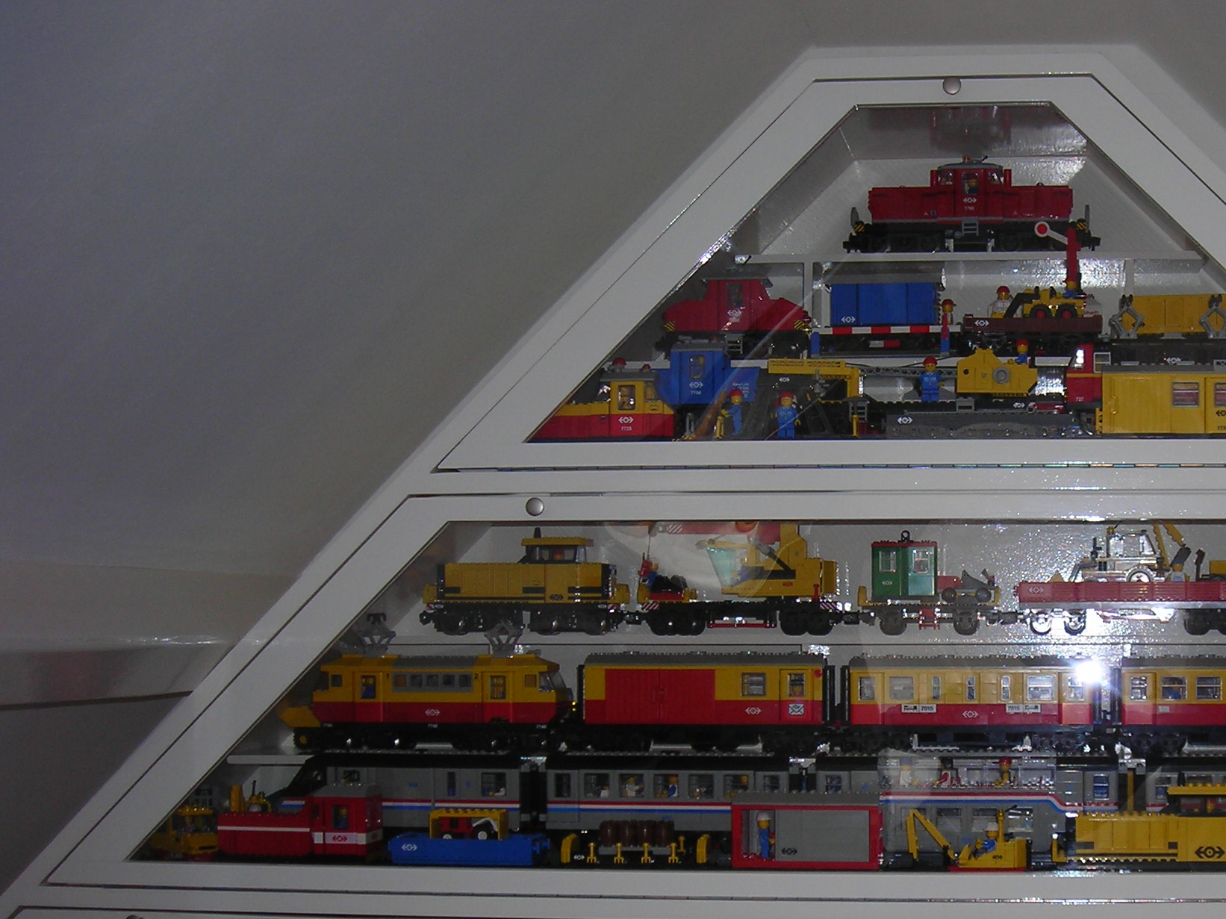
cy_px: 672
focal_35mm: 60
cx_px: 950
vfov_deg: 24.2
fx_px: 2125
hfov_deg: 31.5
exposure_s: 1/60.1
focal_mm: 6.3
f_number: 3.2
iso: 50
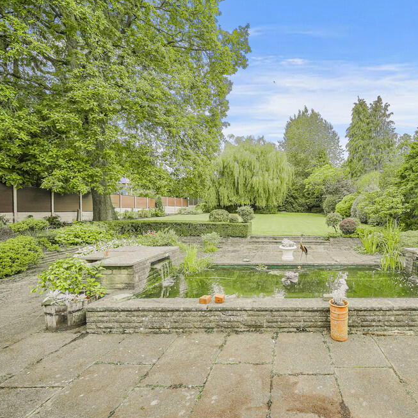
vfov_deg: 87.4
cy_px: 214
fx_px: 219
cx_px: 292
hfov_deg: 83.2
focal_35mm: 16
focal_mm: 12
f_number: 8
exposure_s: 1/200
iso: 500
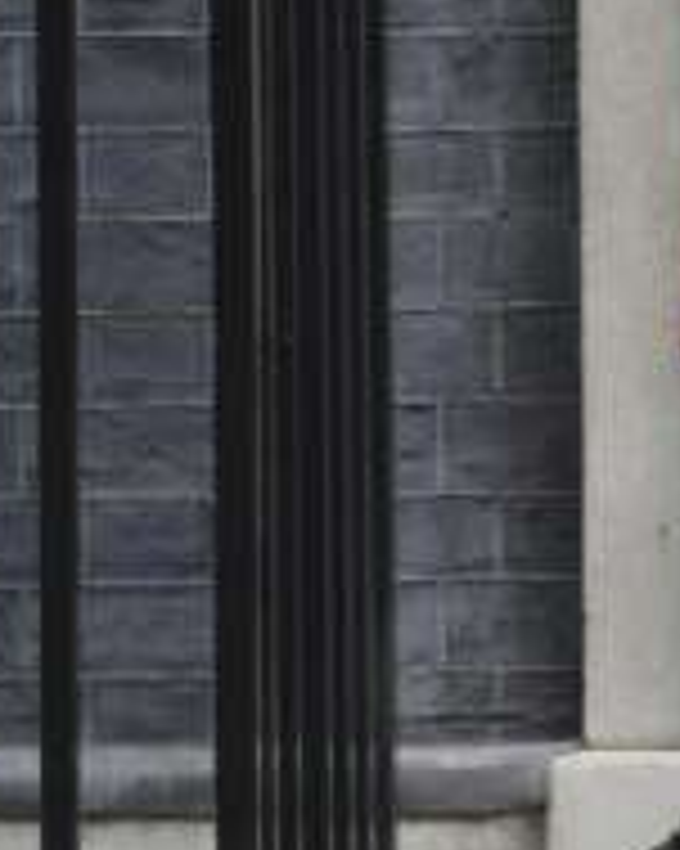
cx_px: 518
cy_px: 139
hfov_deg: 2.4
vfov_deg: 3.0
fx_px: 16113
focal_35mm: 640
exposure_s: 1/1000
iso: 500
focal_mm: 143
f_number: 2.8
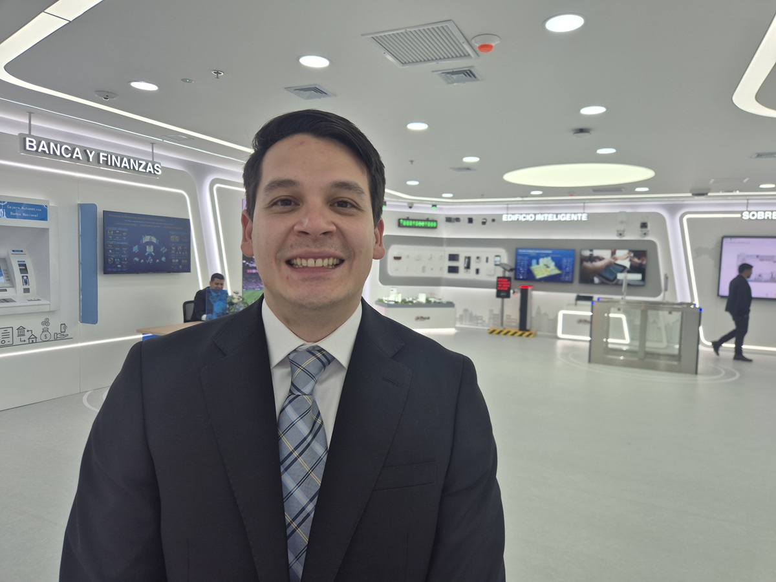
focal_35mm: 23
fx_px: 516
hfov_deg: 73.9
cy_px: 291
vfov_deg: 58.9
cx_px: 388
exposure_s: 1/120
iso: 32
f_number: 1.8
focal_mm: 5.4
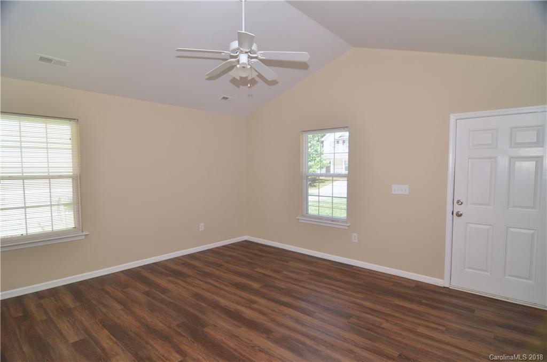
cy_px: 181
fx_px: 273
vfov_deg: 67.1
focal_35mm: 18
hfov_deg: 90.2
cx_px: 274
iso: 200
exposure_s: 1/100
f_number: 5.6
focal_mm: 12
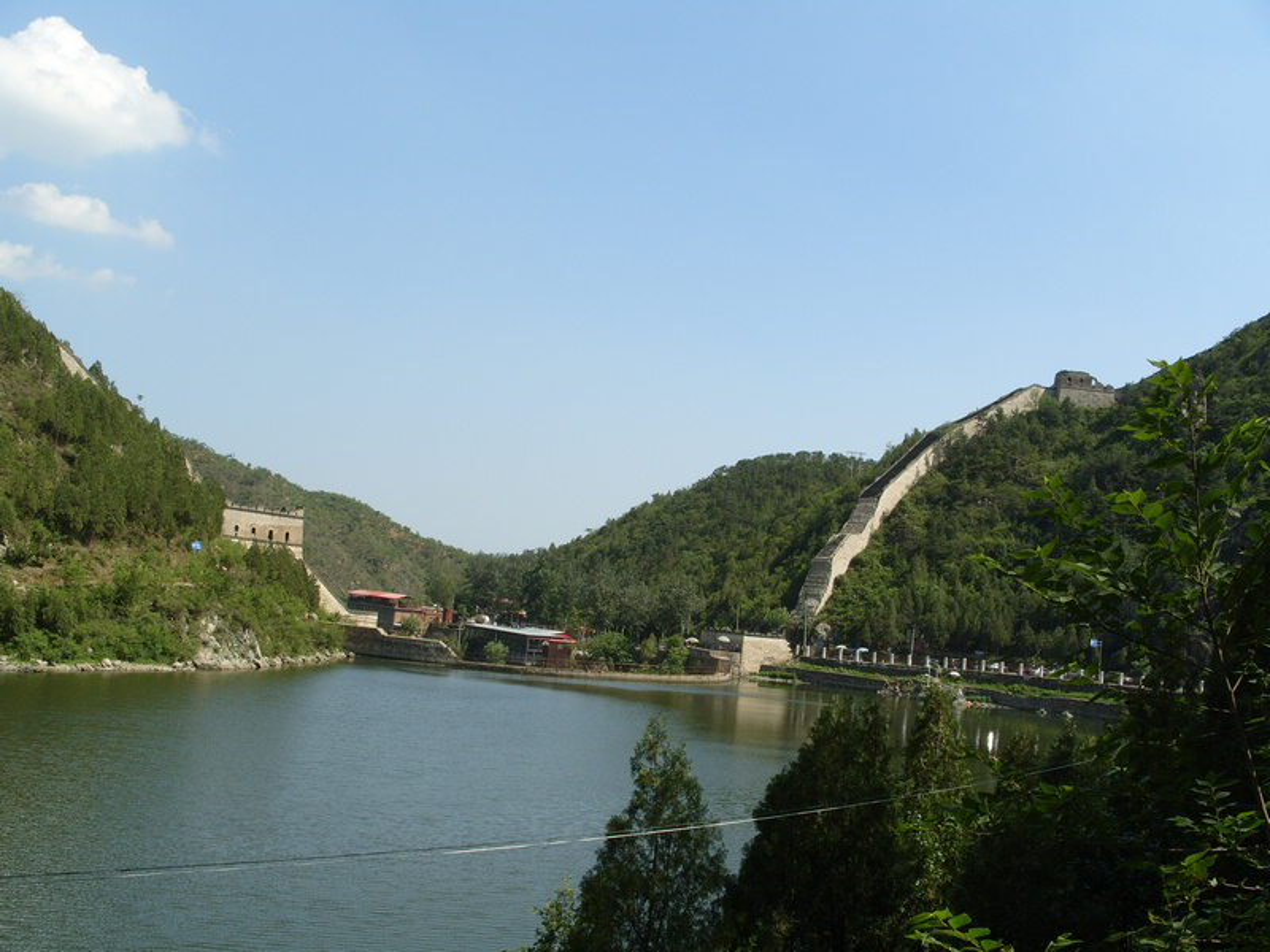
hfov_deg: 52.6
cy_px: 476
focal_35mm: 35
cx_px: 635
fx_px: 1284
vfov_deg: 40.7
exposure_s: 1/350
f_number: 6.3
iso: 80
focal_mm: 7.8
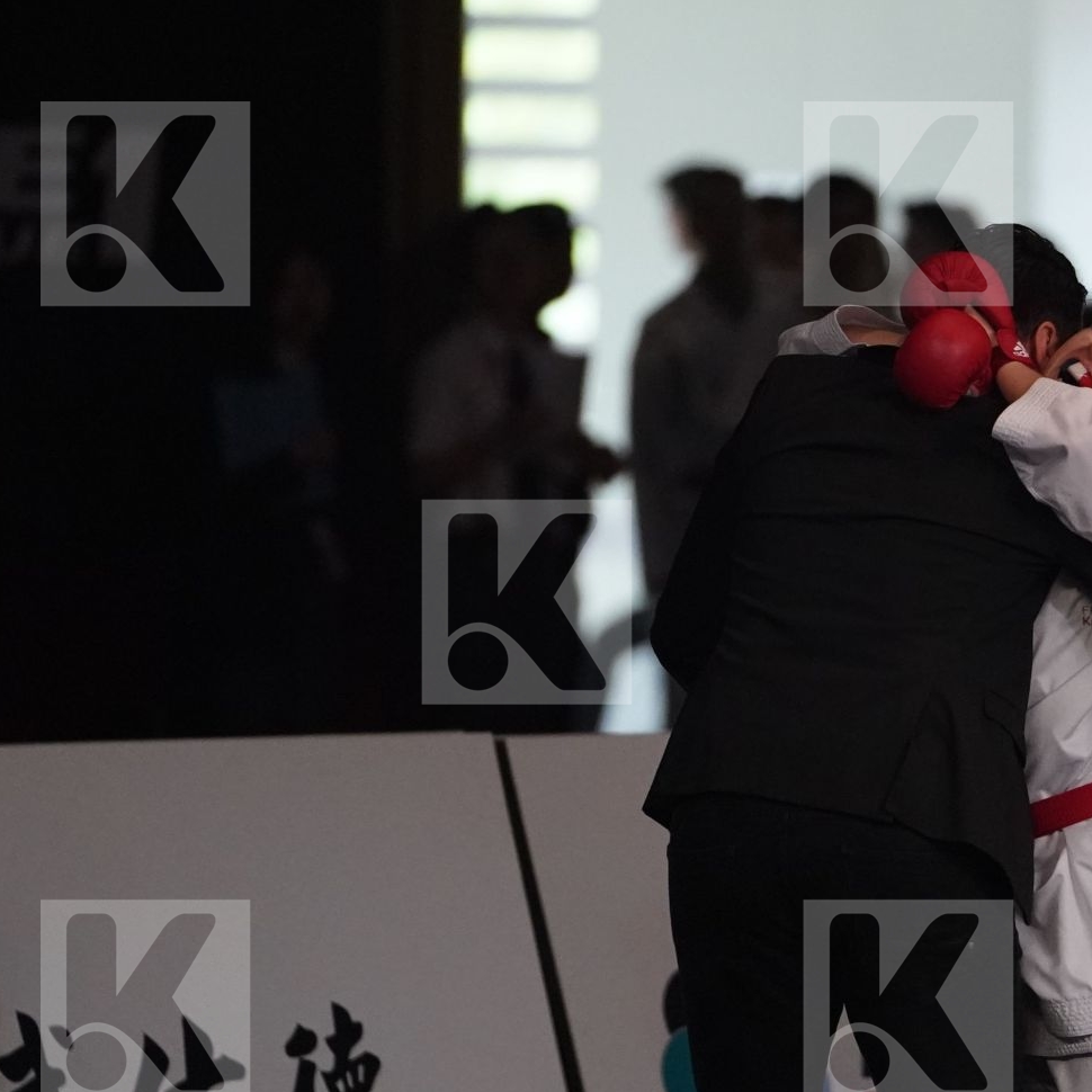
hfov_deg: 3.7
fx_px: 16882
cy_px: 602
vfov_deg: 3.7
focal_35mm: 473
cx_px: 908
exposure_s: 1/1000
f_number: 2.8
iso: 5000
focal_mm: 200
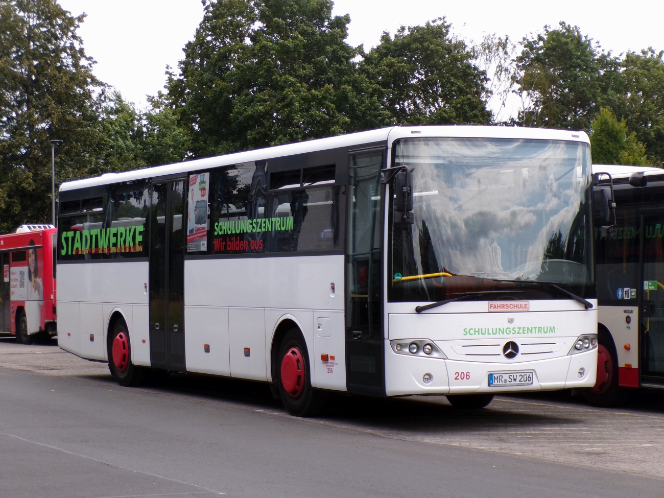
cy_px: 249
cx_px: 332
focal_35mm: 86
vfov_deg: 17.2
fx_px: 1650
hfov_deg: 22.8
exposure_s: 1/340
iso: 100
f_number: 4
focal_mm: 15.4
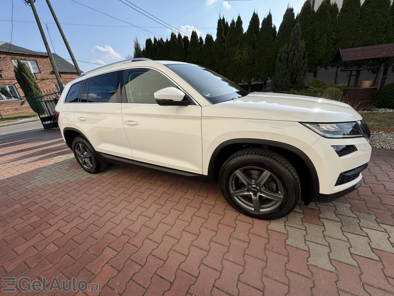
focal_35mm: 14
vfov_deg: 85.7
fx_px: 159
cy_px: 148
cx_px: 197
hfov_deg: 102.1
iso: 50
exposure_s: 1/1748
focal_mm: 2.22
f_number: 2.2
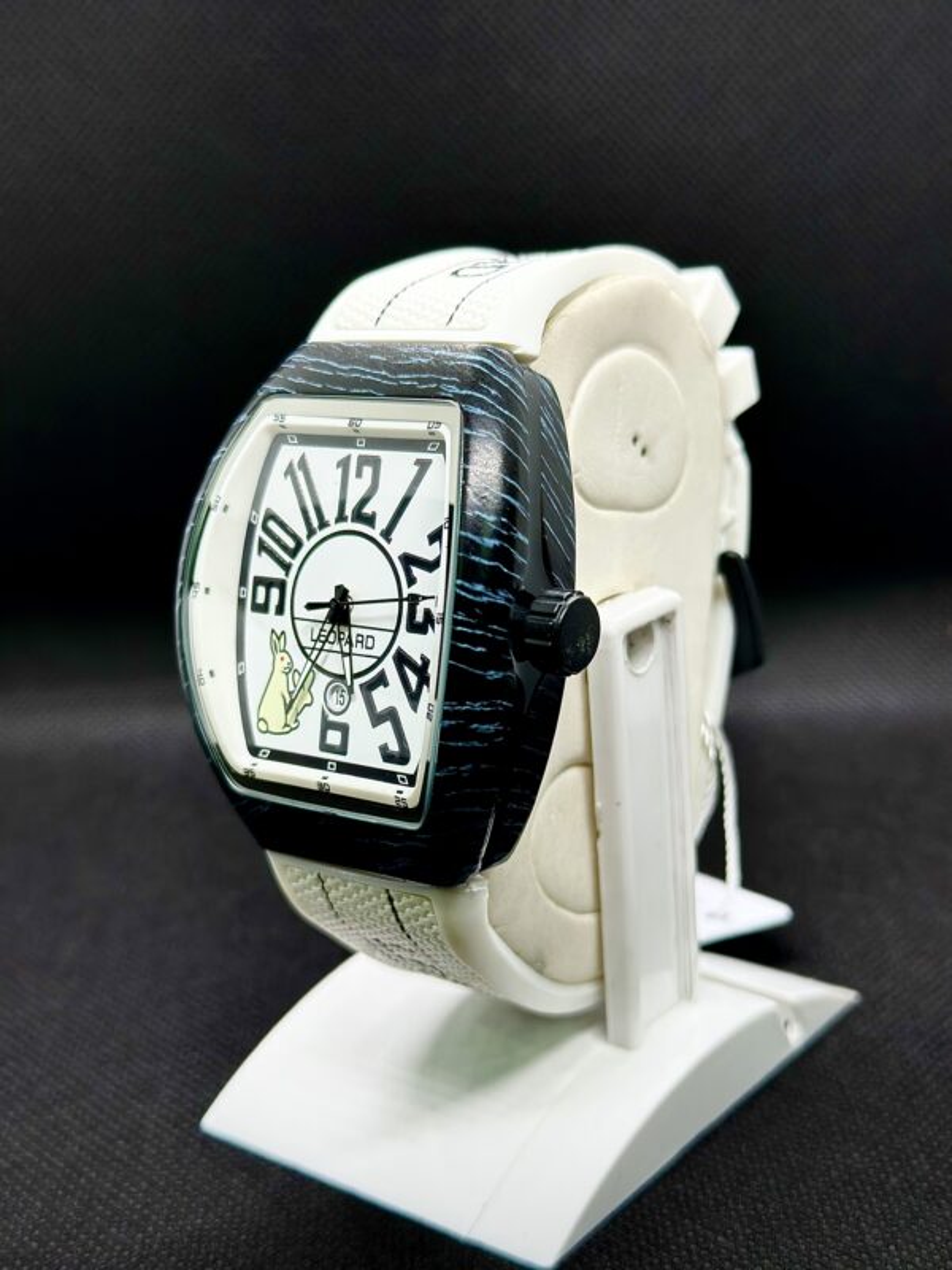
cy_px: 635
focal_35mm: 48
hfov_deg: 30.3
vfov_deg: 39.7
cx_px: 476
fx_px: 1760
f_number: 1.78
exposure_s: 1/153
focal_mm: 6.86
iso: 64
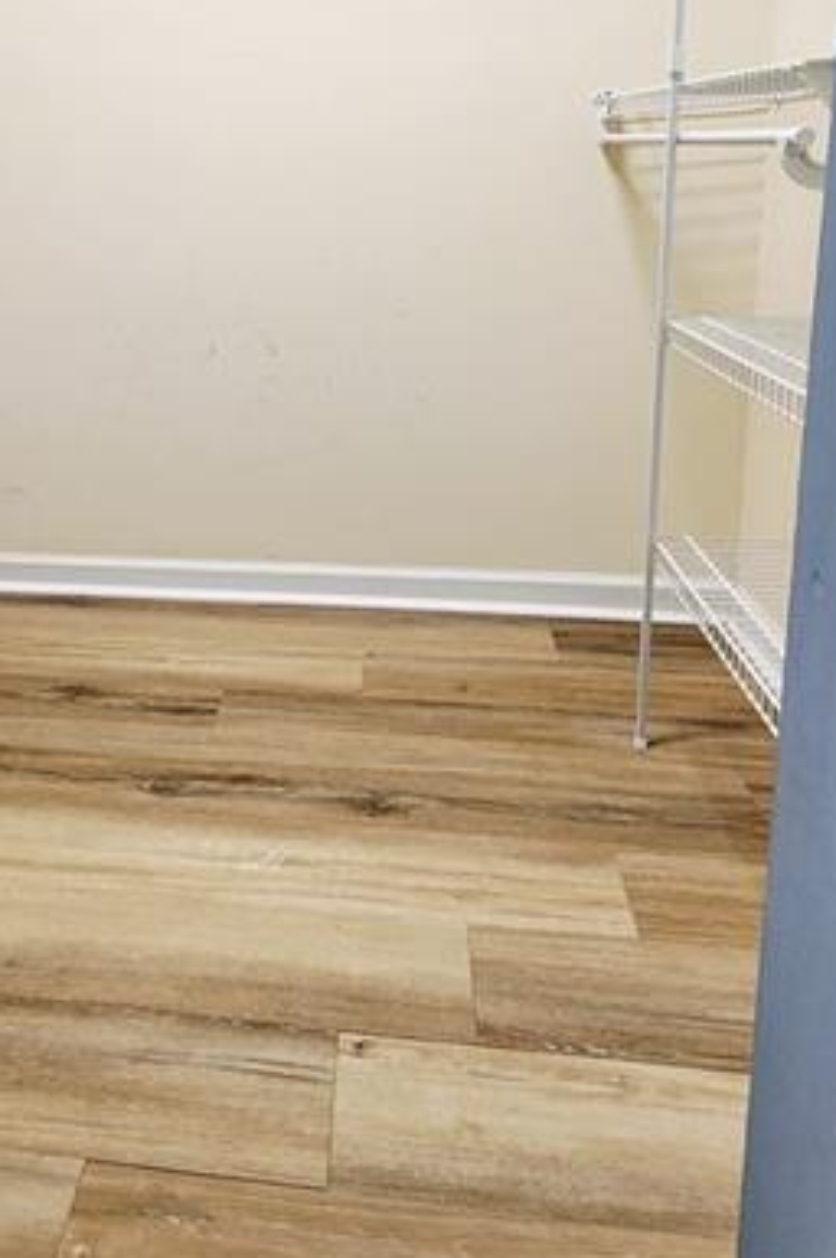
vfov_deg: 64.3
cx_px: 258
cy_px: 350
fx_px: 942
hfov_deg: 46.8
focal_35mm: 27
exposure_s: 1/60.2
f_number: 2.2
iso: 400
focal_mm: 2.2
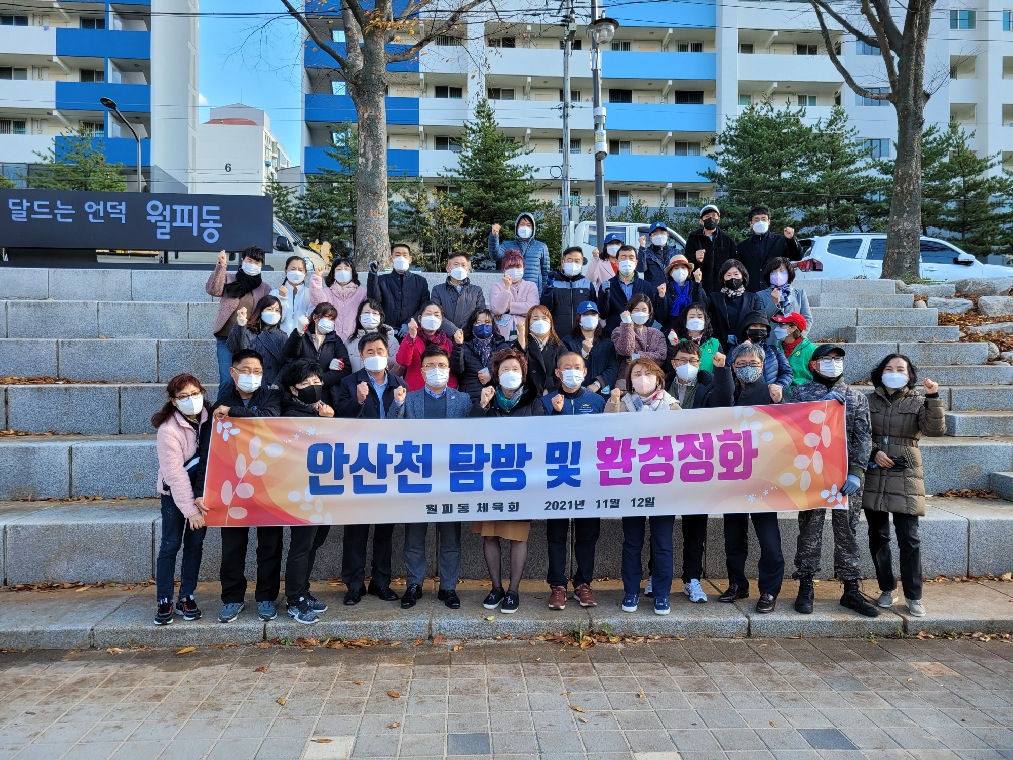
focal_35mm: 26
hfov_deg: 67.3
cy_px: 380
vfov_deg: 53.1
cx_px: 506
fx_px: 761
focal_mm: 5.4
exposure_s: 1/364
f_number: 1.8
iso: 40
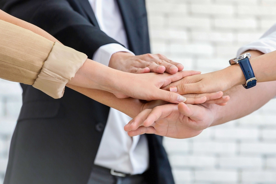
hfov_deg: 22.6
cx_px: 138
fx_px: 690
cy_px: 92
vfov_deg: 15.2
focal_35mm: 90
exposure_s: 1/250
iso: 200
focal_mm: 60
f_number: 5.6
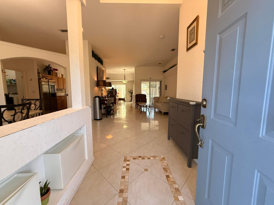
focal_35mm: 14
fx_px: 111
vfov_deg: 85.7
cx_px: 137
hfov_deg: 102.1
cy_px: 102
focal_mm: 2.22
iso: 200
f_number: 2.2
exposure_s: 1/120
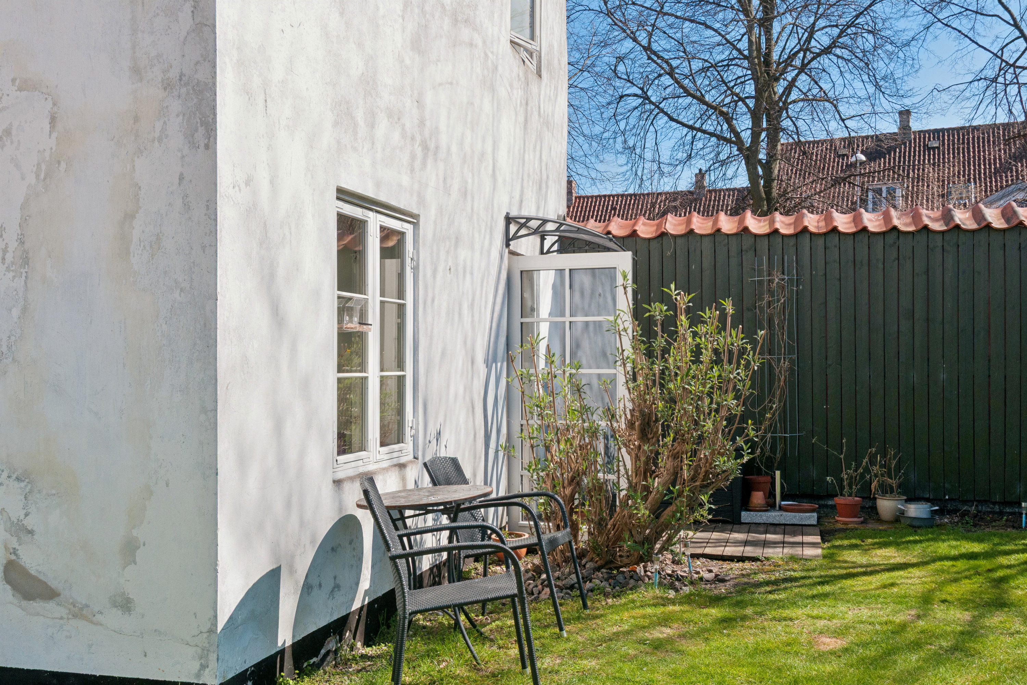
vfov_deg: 36.9
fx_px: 1027
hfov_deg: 53.1
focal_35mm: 36
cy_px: 342
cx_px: 514
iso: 200
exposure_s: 1/400
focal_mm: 24
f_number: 10
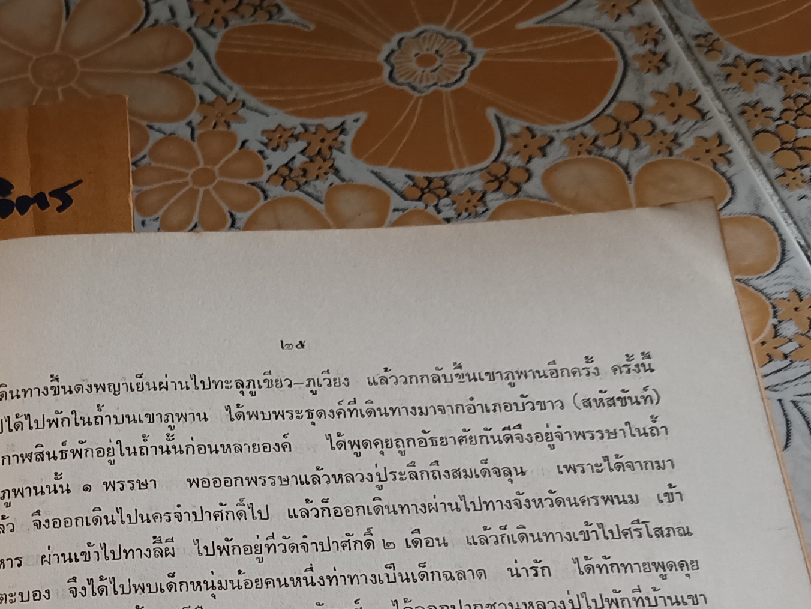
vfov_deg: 19.2
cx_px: 37
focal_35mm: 71
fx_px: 1663
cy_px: 787
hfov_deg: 26.2
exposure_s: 1/50
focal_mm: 5.31
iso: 530
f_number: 1.7
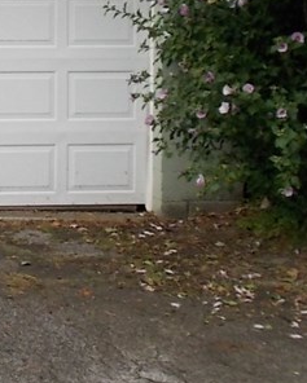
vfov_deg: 19.0
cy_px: 5
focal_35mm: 98
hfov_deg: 15.0
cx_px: -92
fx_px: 1112
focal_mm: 4.1
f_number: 3.3
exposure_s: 1/500
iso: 80
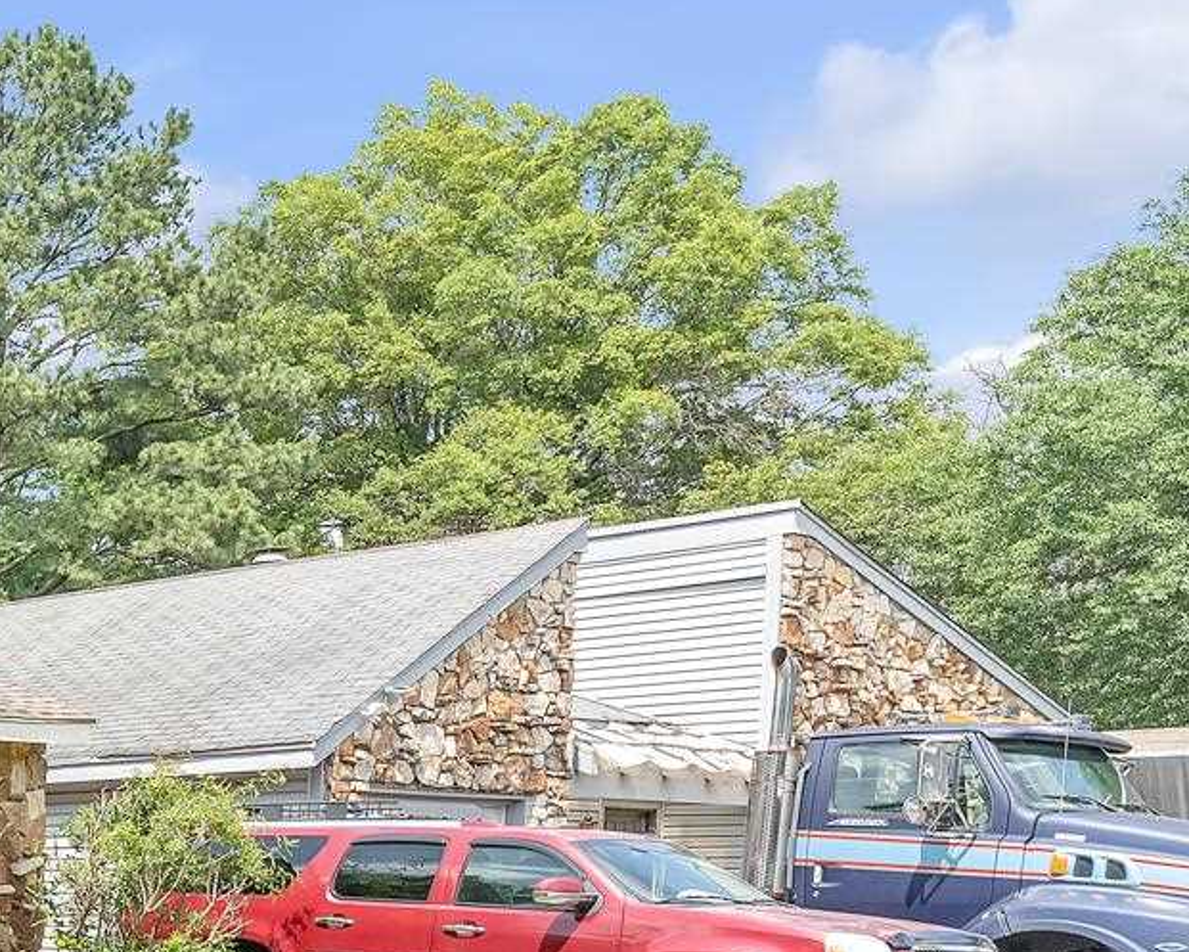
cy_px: 993
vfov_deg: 24.5
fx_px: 2067
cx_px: -1076
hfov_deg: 20.1
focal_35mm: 59
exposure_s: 1/750
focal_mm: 16.2
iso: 320
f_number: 5.6
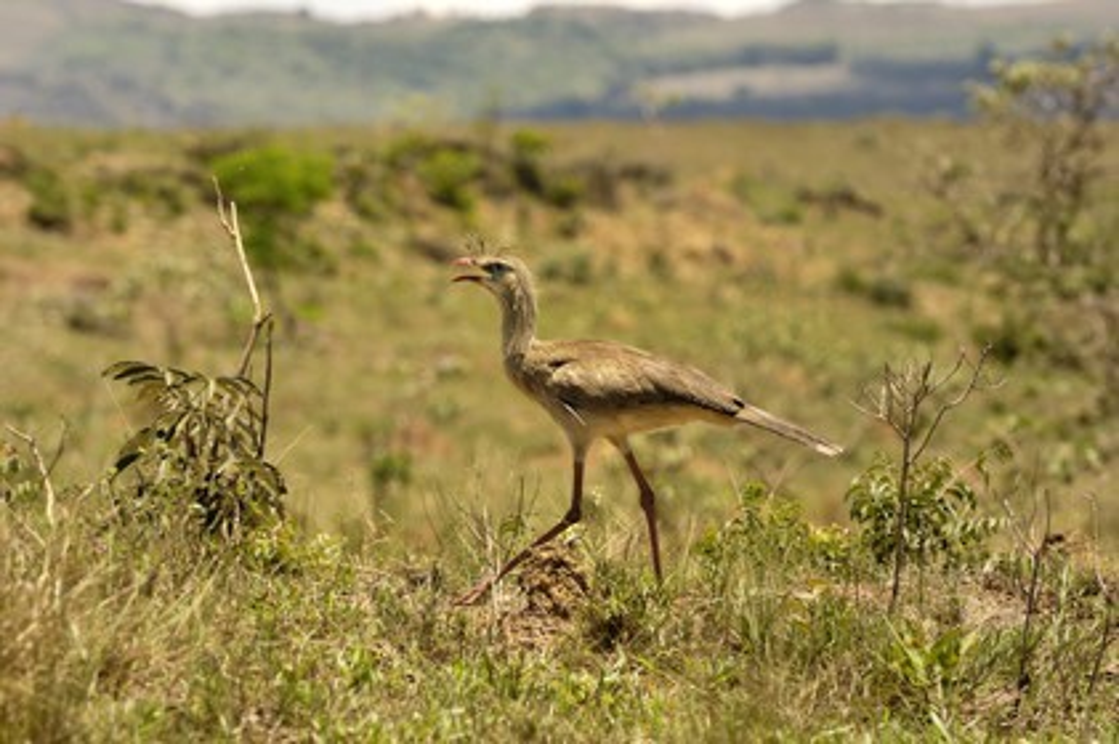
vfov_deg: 4.6
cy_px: 372
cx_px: 560
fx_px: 9317
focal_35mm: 300
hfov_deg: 6.9
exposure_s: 1/400
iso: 100
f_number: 5.3
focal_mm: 200
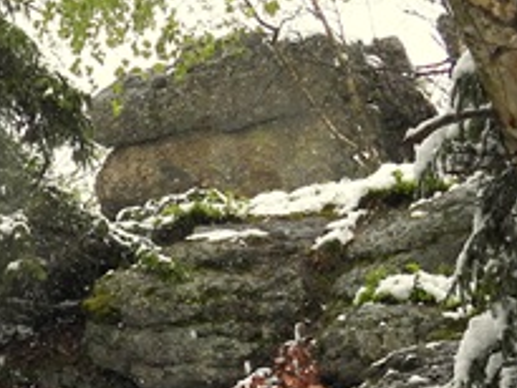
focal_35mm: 183
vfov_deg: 8.1
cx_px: -18
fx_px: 2735
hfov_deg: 10.7
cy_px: 350
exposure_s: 1/500
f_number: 3.2
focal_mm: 8.4
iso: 100
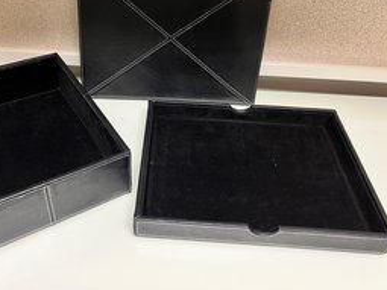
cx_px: 153
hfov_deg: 52.2
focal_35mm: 35
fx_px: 391
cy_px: 104
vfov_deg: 40.3
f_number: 1.5
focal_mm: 5.7
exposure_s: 1/60
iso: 320
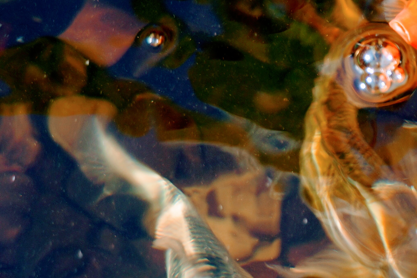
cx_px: 479
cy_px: 21
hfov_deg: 9.3
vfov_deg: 6.3
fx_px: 2537
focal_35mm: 219
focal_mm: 50
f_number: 5.6
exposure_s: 1/100
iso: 100
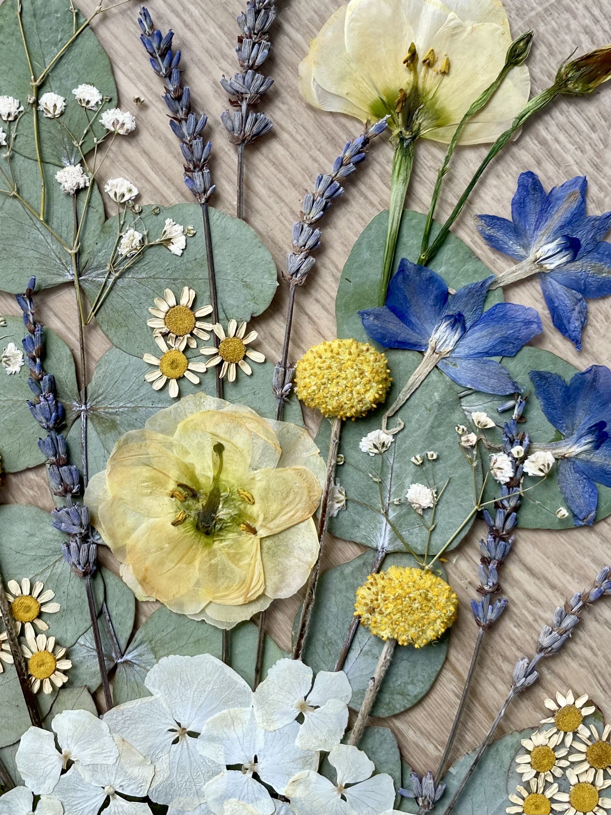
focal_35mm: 26
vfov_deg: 67.3
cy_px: 408
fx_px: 612
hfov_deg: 53.1
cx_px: 306
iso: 40
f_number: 1.6
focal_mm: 4.2
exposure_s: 1/121
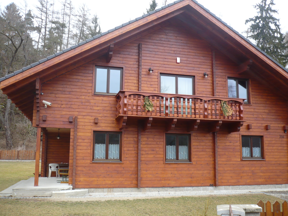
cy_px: 108
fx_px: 291
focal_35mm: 35
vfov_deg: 40.7
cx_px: 144
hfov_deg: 52.6
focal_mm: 5.8
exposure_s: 1/60
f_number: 2.8
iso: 100
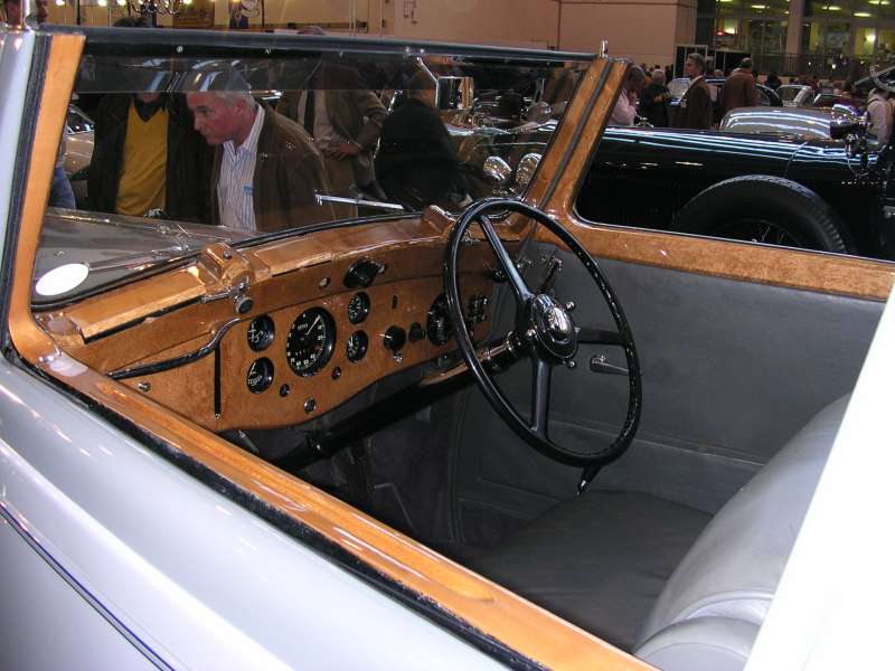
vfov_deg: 38.7
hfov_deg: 50.1
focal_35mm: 37
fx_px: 957
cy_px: 336
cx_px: 448
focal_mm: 5.6
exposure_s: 1/60
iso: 152
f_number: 2.7
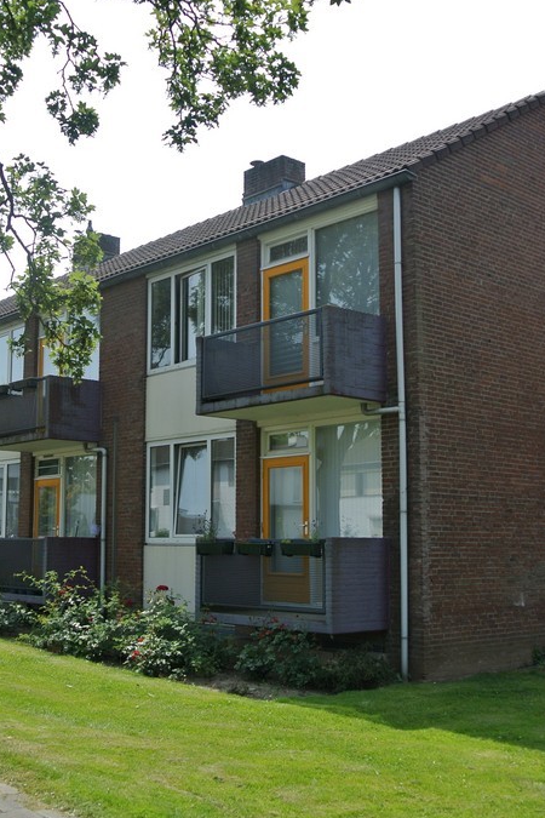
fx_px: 931
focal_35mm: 41
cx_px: 190
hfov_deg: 32.4
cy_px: 409
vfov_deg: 47.4
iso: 100
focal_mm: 10
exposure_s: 1/640
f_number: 4.5
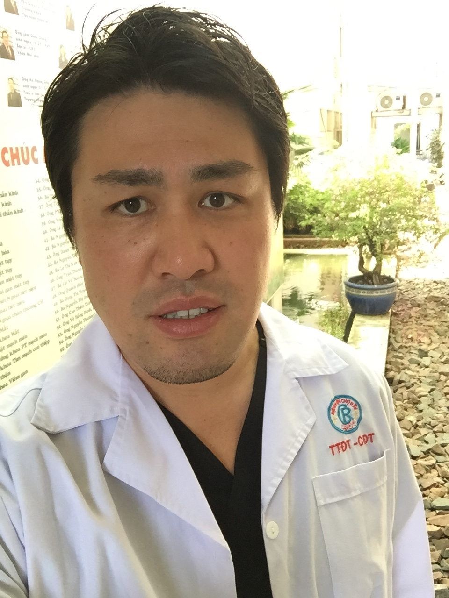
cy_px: 299
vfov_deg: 58.4
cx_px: 224
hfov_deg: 45.4
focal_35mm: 31
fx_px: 536
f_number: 2.2
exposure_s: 1/50
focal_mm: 2.65
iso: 50
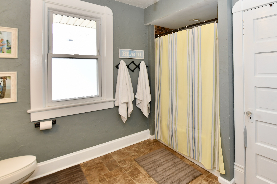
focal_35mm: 19
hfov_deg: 84.4
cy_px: 73
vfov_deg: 63.9
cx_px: 180
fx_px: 146
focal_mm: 14
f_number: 5.6
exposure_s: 1/60
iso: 400
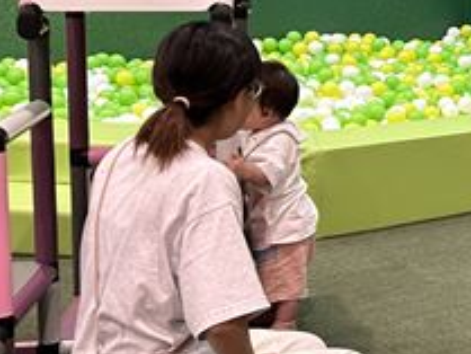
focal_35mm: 92
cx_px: 784
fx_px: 1253
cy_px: 59
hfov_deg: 18.0
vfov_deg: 15.9
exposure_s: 1/100
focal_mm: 6.86
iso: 100
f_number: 1.78
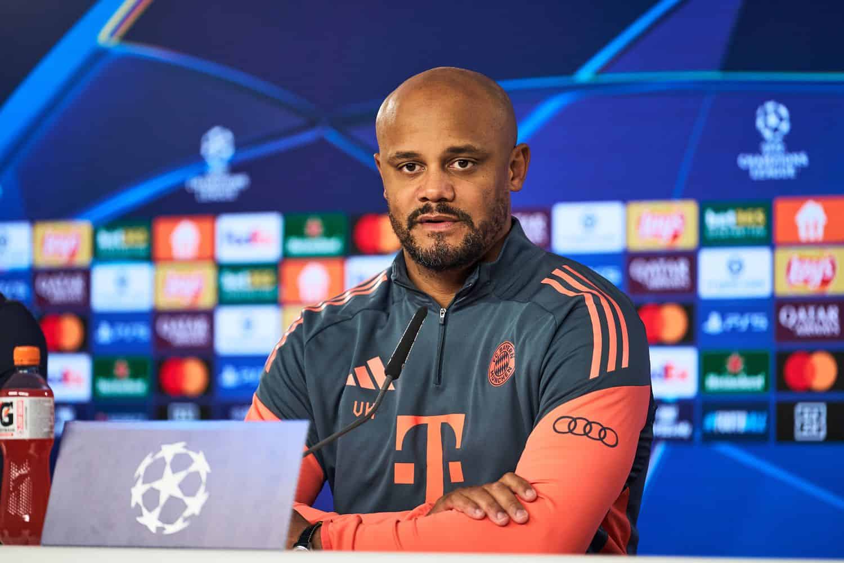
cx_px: 422
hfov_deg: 12.1
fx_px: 3985
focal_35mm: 170
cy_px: 282
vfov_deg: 8.1
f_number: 2.8
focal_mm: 170
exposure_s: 1/160
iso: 640
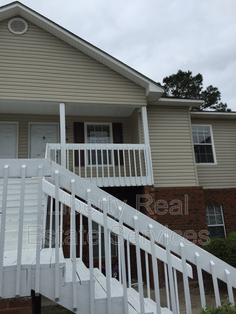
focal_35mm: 29
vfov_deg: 61.7
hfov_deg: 48.2
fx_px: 264
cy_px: 157
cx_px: 118
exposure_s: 1/920
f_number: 2.2
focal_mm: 4.15
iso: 32
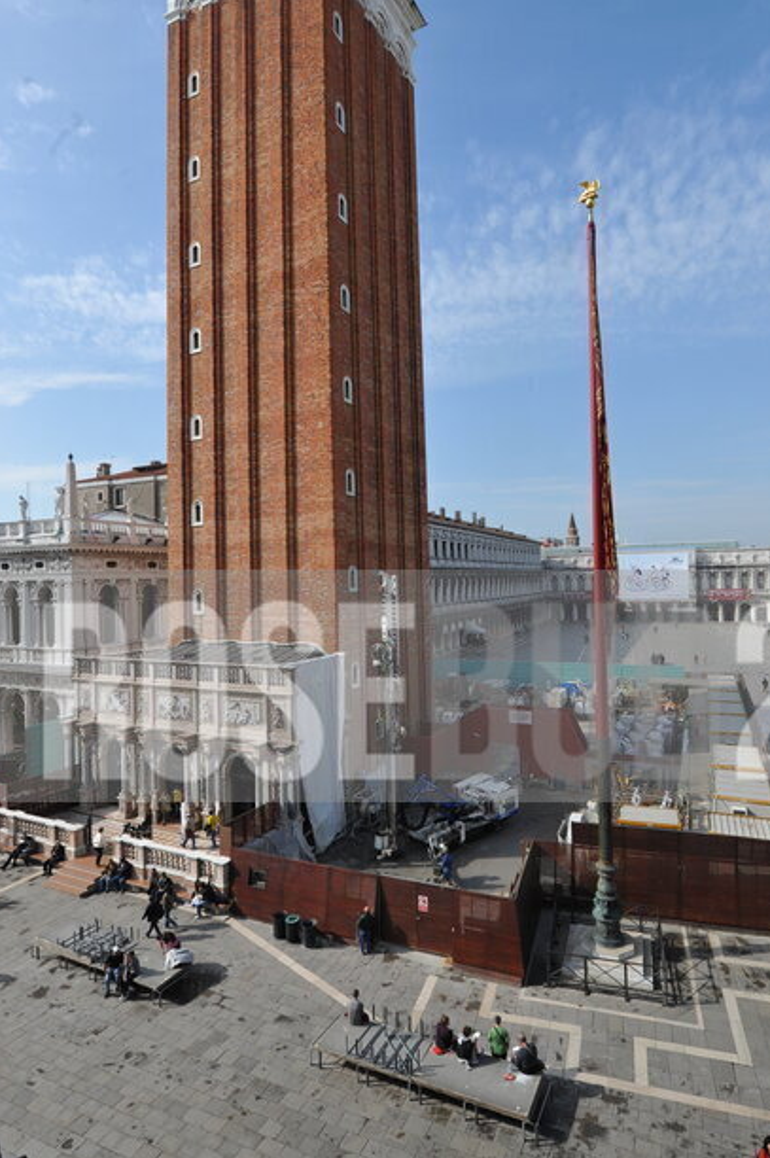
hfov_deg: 61.6
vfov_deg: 84.0
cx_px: 434
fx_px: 643
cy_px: 573
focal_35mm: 20
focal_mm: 17
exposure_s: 1/500
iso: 400
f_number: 11
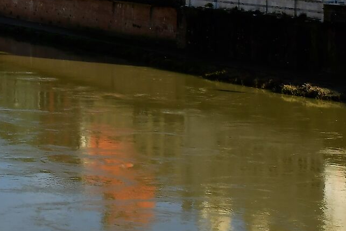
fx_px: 1327
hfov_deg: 14.3
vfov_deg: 9.5
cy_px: -163
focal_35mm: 138
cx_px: -99
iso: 200
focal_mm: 25
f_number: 7.1
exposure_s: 1/1250
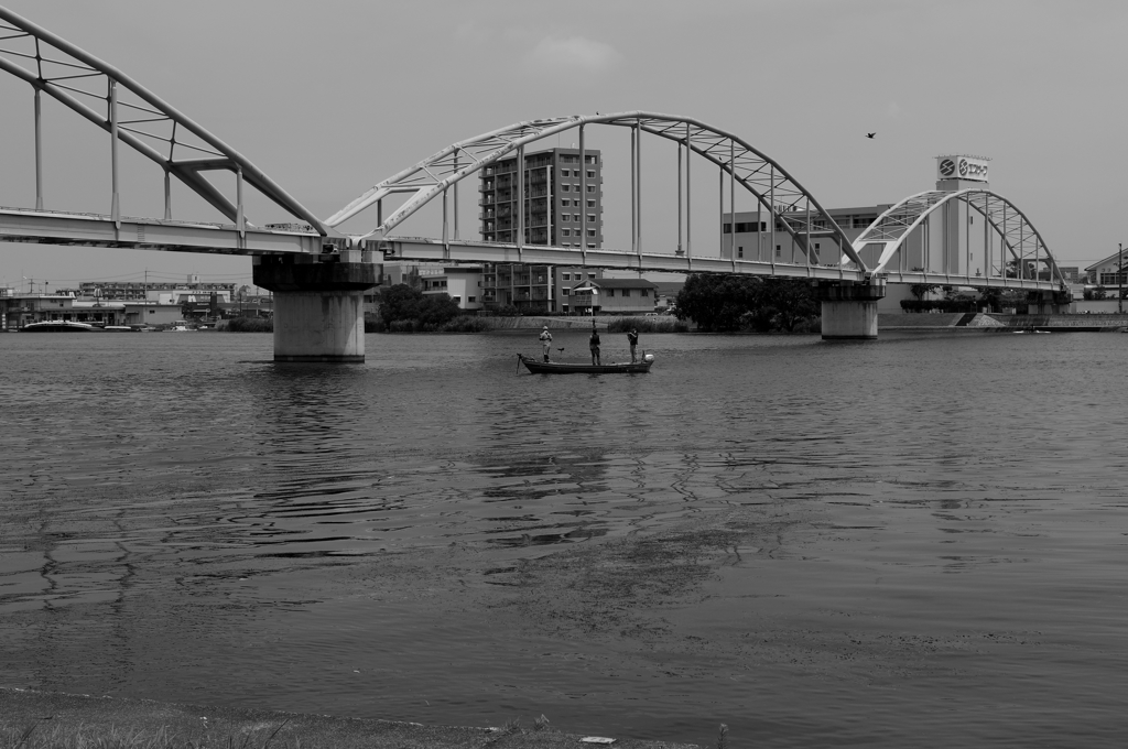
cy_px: 374
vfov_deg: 25.9
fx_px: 1627
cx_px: 564
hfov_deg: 38.2
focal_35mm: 52
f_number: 6.3
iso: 100
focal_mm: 35
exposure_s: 1/1000
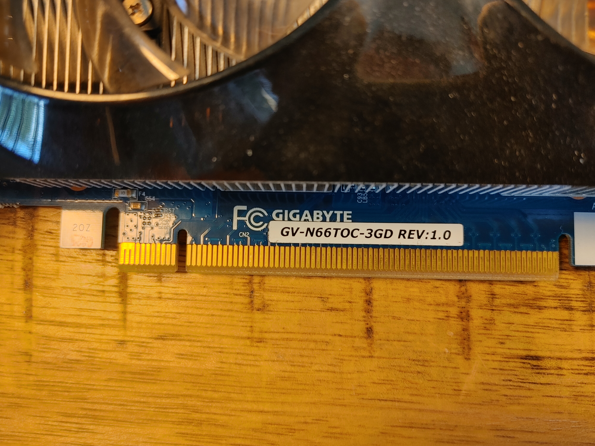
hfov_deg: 67.3
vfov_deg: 53.1
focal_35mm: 26
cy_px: 223
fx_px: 447
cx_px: 298
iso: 100
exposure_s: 1/50
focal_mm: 4.81
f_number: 1.8
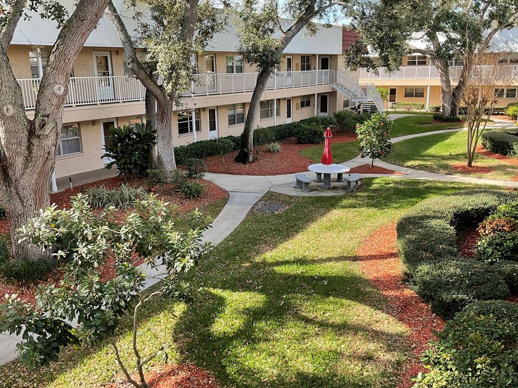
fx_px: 479
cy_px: 183
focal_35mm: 32
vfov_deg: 44.1
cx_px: 252
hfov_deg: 56.8
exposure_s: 1/241
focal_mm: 3
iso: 16
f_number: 1.8
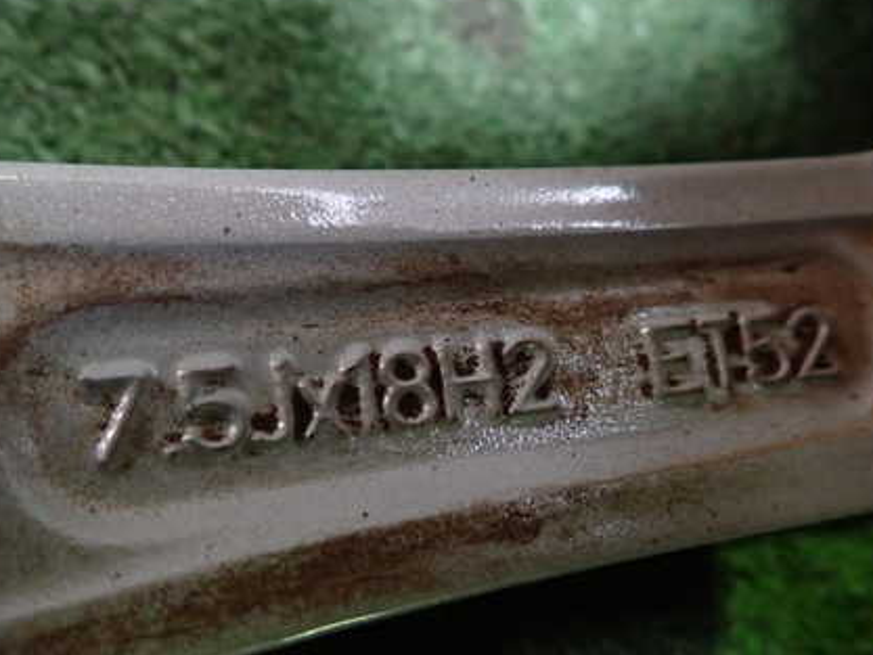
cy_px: 356
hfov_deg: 51.3
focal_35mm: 36
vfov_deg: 39.6
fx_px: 908
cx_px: 461
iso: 800
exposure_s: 1/30
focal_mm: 4.5
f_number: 2
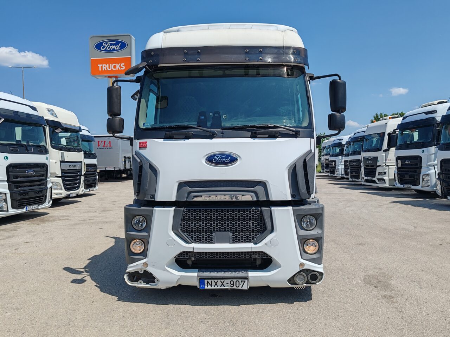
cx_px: 225
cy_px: 168
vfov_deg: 51.4
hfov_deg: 65.3
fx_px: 351
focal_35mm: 27
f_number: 1.9
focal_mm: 6.12
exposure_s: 1/1100
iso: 50
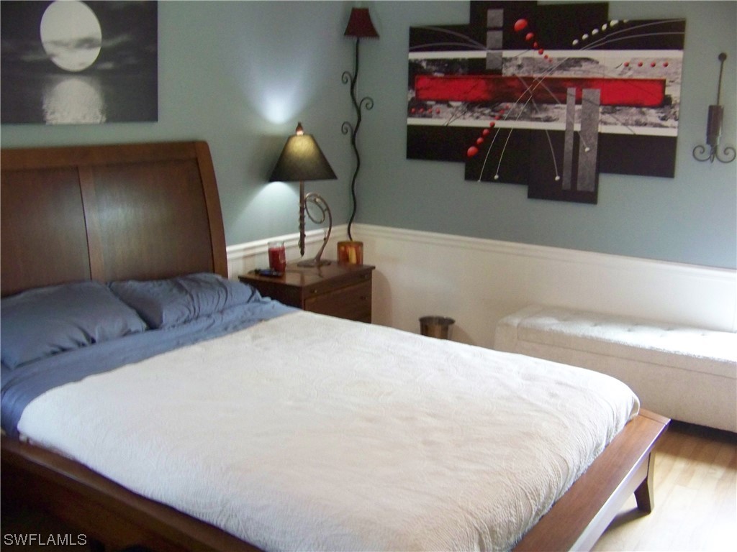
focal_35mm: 36
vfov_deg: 39.7
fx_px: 766
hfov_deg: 51.4
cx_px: 368
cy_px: 276
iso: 400
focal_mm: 5.85
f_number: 2.8
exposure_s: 1/15
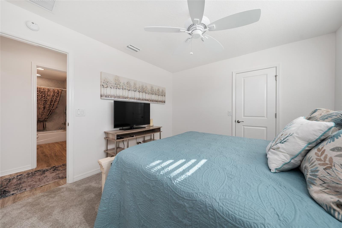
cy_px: 114
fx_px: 114
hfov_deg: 112.6
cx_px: 171
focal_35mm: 12
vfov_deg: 90.0
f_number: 6.3
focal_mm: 12
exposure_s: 1/10
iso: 100
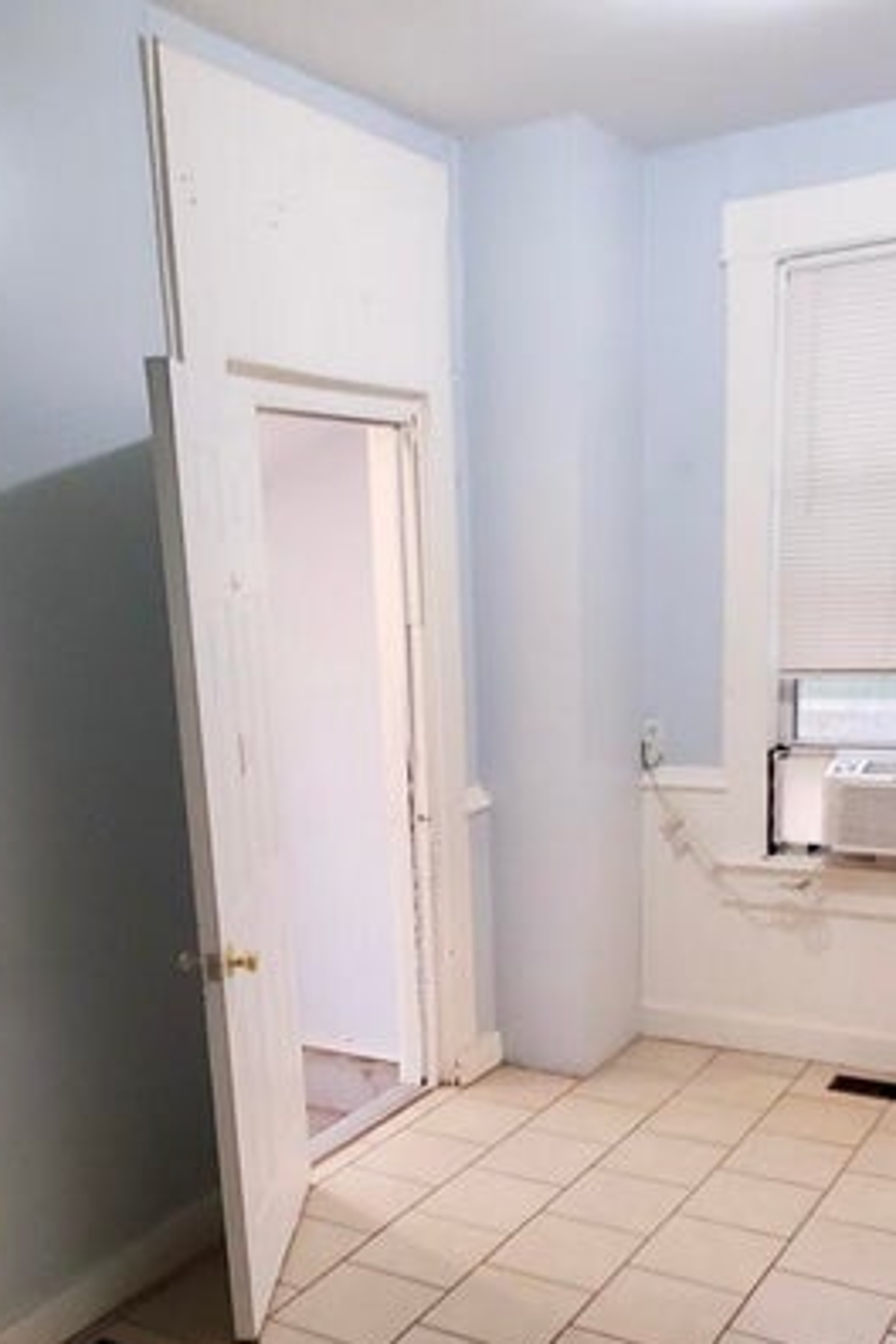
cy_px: 950
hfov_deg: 37.8
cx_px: 387
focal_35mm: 35
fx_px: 1307
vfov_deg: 52.8
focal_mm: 1.8
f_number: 2.2
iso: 640
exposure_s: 1/30
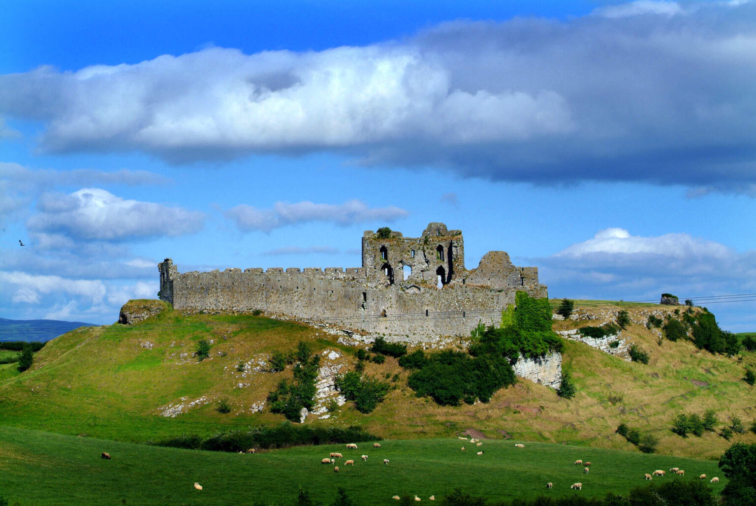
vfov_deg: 13.1
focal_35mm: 105
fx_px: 2207
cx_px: 378
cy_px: 253
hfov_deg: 19.4
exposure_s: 1/350
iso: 100
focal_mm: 70
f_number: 11
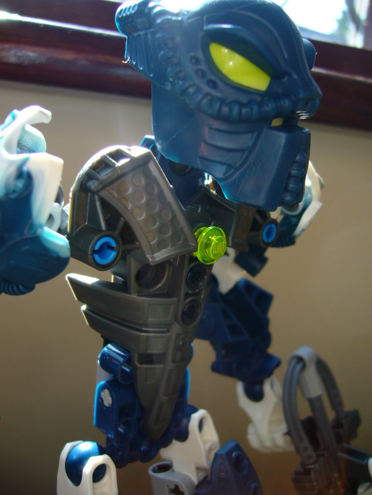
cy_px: 248
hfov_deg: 40.7
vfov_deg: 52.6
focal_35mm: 35
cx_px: 186
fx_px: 502
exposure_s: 1/160
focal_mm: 5.8
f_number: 2.8
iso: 100
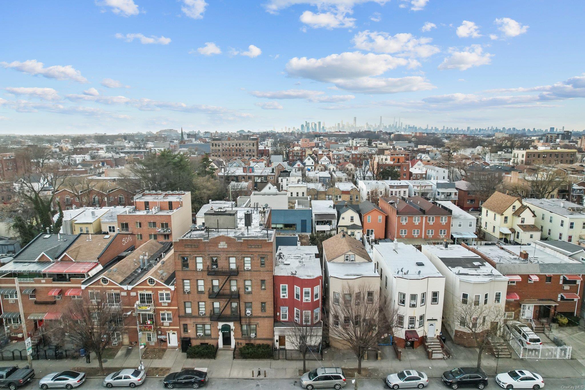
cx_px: 292
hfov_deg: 78.6
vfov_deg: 57.2
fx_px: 357
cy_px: 195
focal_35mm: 22
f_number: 2.8
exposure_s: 1/200
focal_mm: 8.38
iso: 800
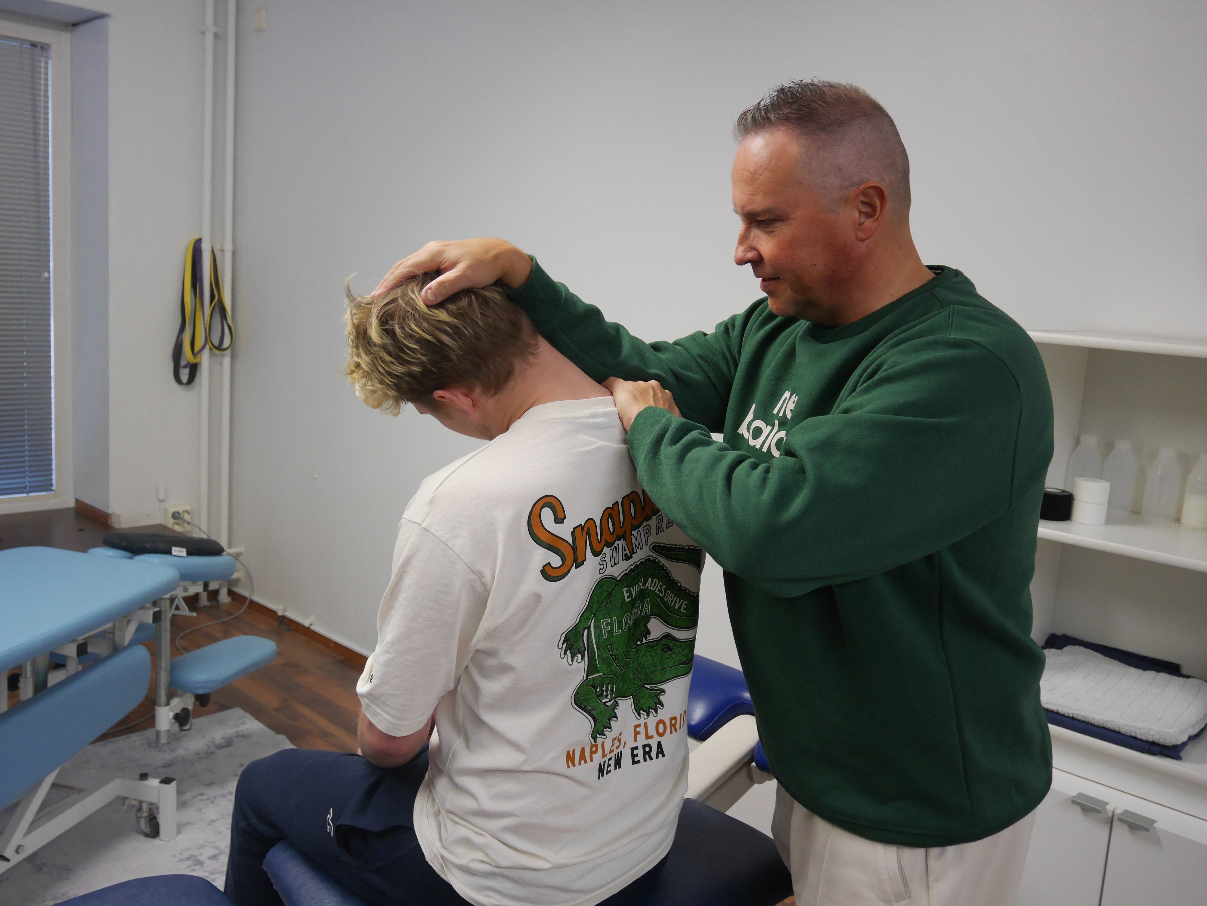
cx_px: 604
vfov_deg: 44.2
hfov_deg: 56.8
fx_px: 1116
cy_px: 453
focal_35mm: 32
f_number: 3.9
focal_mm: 16
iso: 800
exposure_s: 1/60
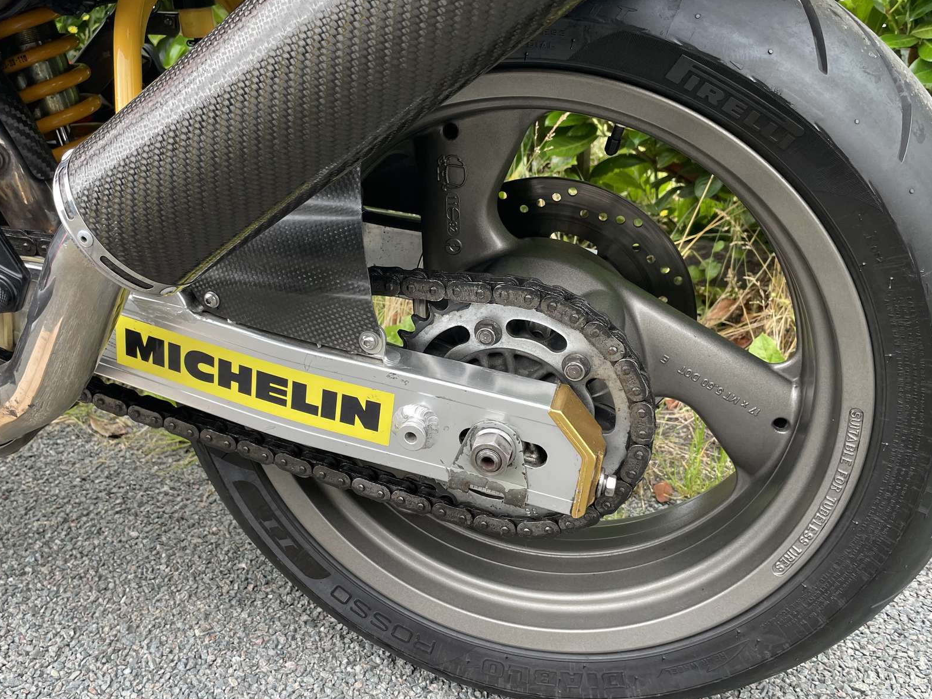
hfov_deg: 55.2
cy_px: 299
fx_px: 888
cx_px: 414
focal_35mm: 33
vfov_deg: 42.8
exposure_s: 1/121
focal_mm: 4.2
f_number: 1.6
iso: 50
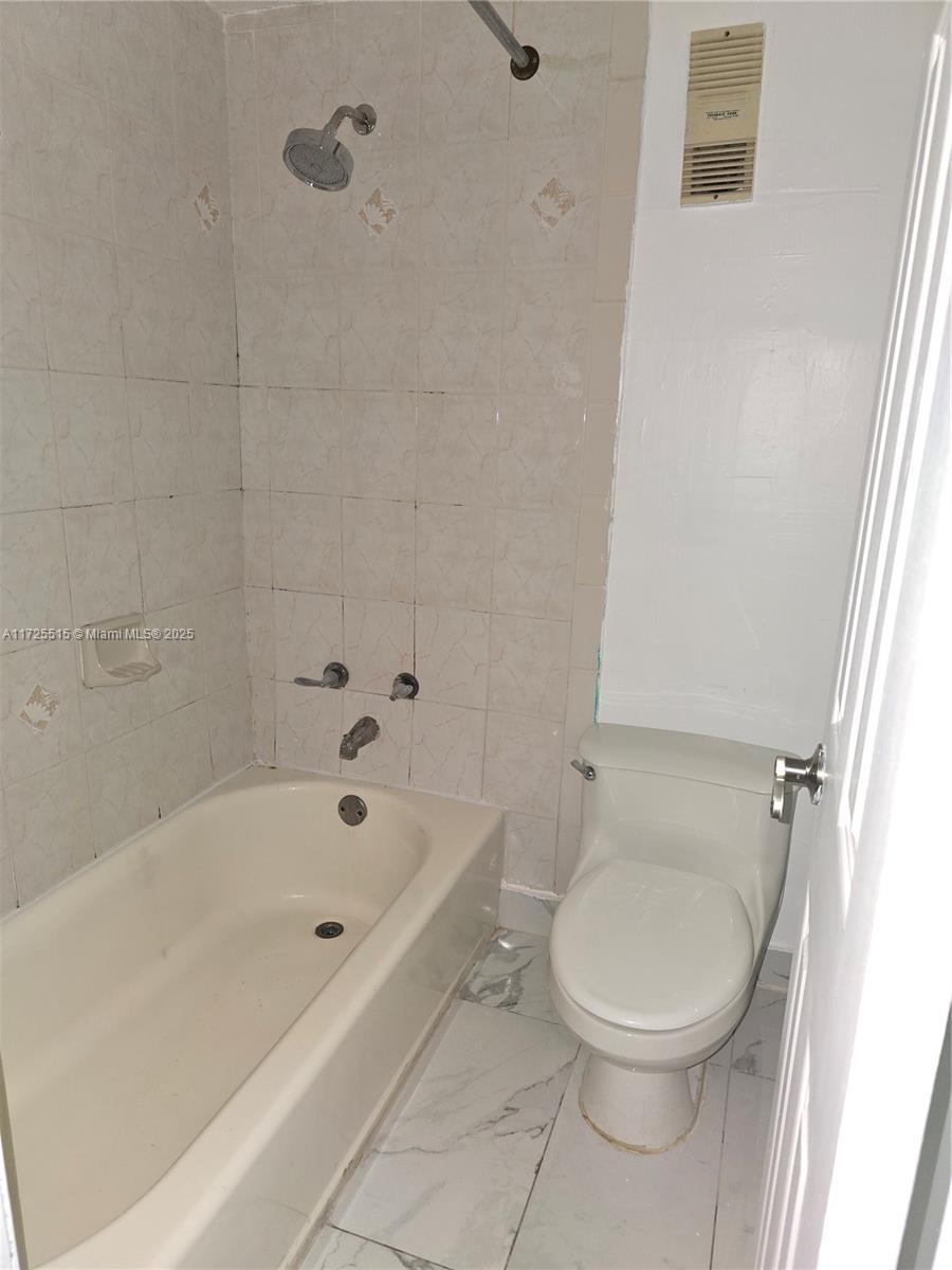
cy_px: 635
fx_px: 843
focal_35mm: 23
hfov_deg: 58.9
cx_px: 476
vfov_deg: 73.9
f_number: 1.7
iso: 125
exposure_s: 1/20
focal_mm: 6.3
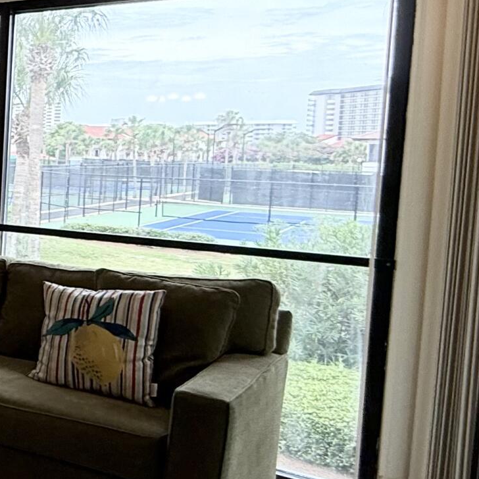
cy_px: 190
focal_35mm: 51
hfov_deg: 21.8
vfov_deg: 33.3
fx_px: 798
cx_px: -374
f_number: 2.2
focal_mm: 2.22
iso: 100
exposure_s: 1/120
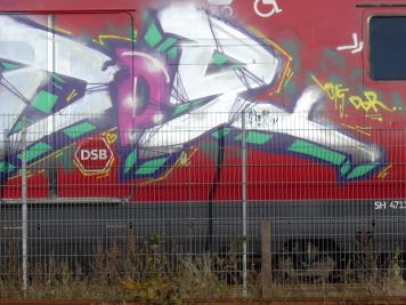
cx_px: 157
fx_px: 2041
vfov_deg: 8.5
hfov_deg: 11.4
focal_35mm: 174
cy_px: 127
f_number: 5.2
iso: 80
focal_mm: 24.3
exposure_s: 1/1000
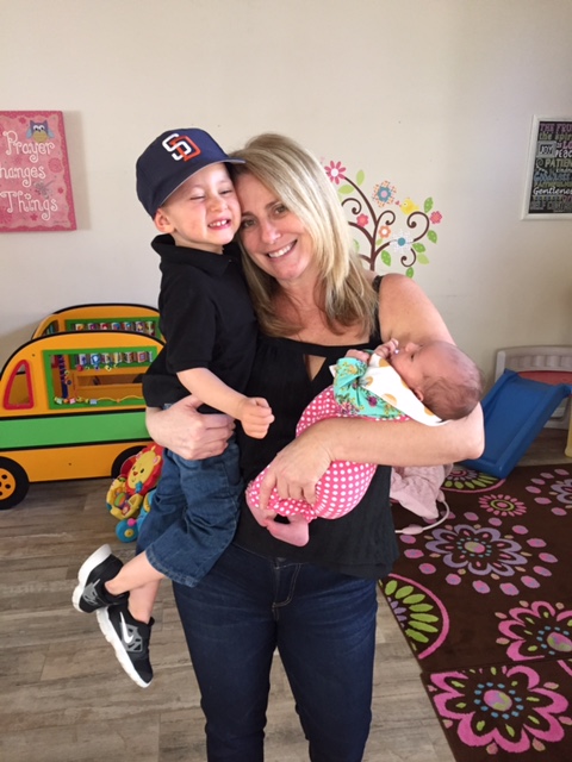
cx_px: 286
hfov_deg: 48.2
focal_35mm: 29
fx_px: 639
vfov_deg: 61.7
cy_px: 381
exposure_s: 1/30
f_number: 2.2
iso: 125
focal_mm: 4.15
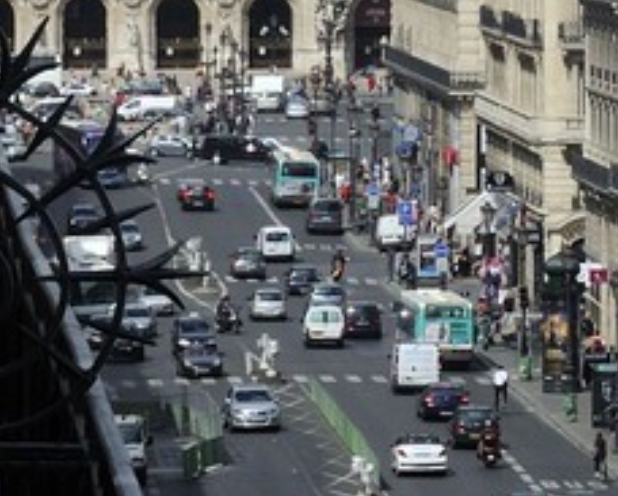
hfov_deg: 4.1
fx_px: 8424
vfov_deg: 3.4
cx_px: 1637
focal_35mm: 460
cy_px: -241
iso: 200
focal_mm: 70
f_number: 16
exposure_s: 1/160
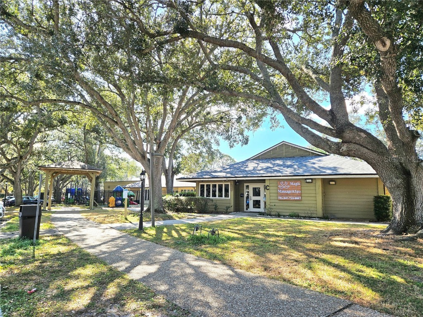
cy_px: 158
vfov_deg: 58.9
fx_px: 281
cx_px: 212
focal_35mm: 23
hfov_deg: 73.9
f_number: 1.8
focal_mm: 5.4
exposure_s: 1/556
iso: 25
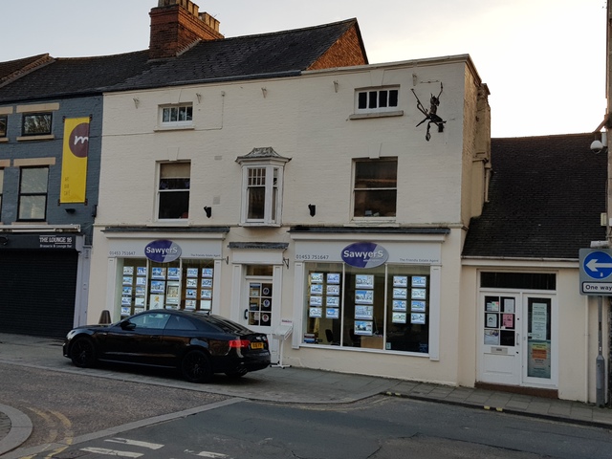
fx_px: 460
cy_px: 230
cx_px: 306
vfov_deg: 53.1
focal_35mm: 26
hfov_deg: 67.3
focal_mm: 4.2
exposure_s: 1/530
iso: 40
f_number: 1.7
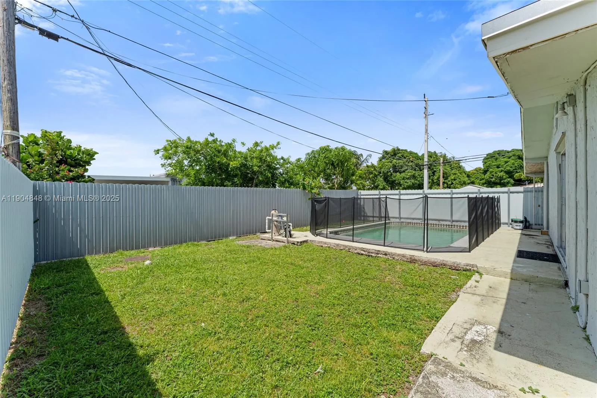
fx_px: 232
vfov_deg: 81.2
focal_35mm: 14
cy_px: 199
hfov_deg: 104.3
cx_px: 298
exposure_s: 1/640
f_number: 9
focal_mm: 14
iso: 500
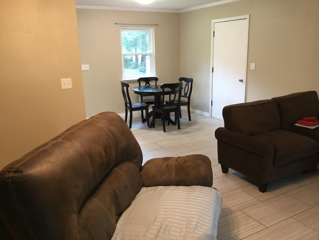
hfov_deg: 58.4
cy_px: 120
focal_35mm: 31
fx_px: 286
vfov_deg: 45.4
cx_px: 160
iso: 200
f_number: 2.4
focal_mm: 3.3
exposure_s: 1/30
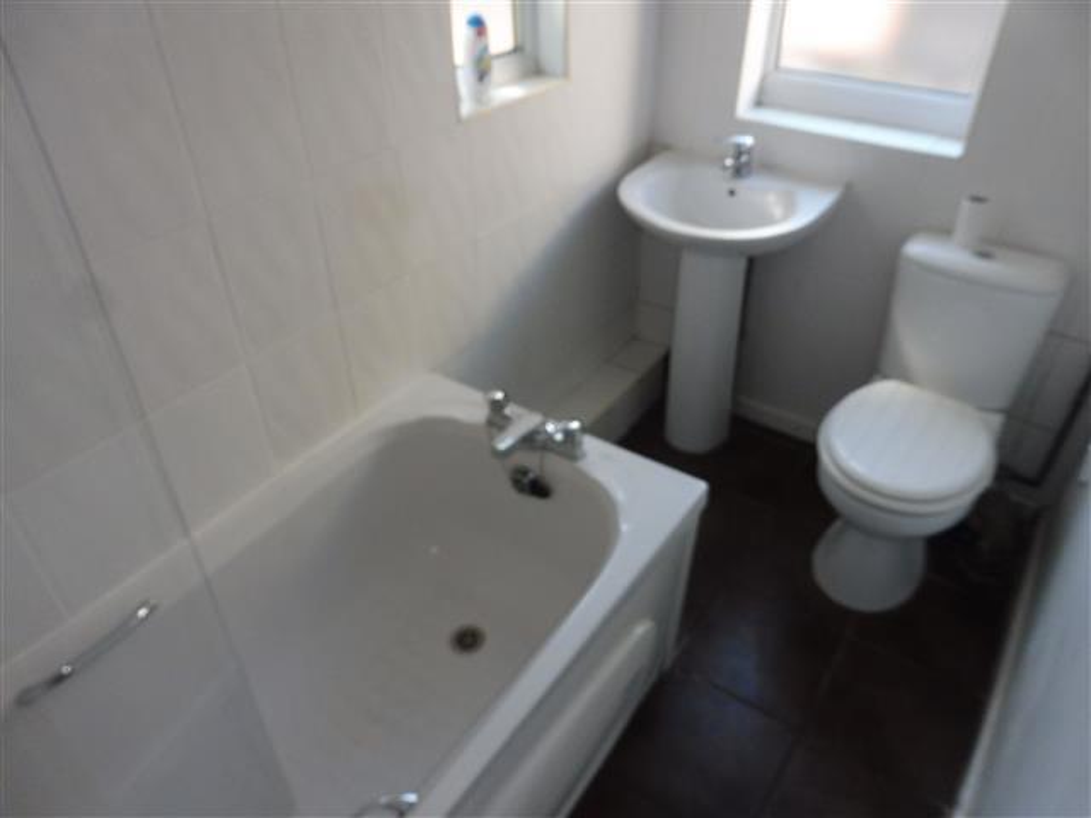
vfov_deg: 56.8
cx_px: 546
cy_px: 409
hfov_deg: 71.6
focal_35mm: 24
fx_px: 756
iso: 320
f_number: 4
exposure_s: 1/60
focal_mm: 4.3
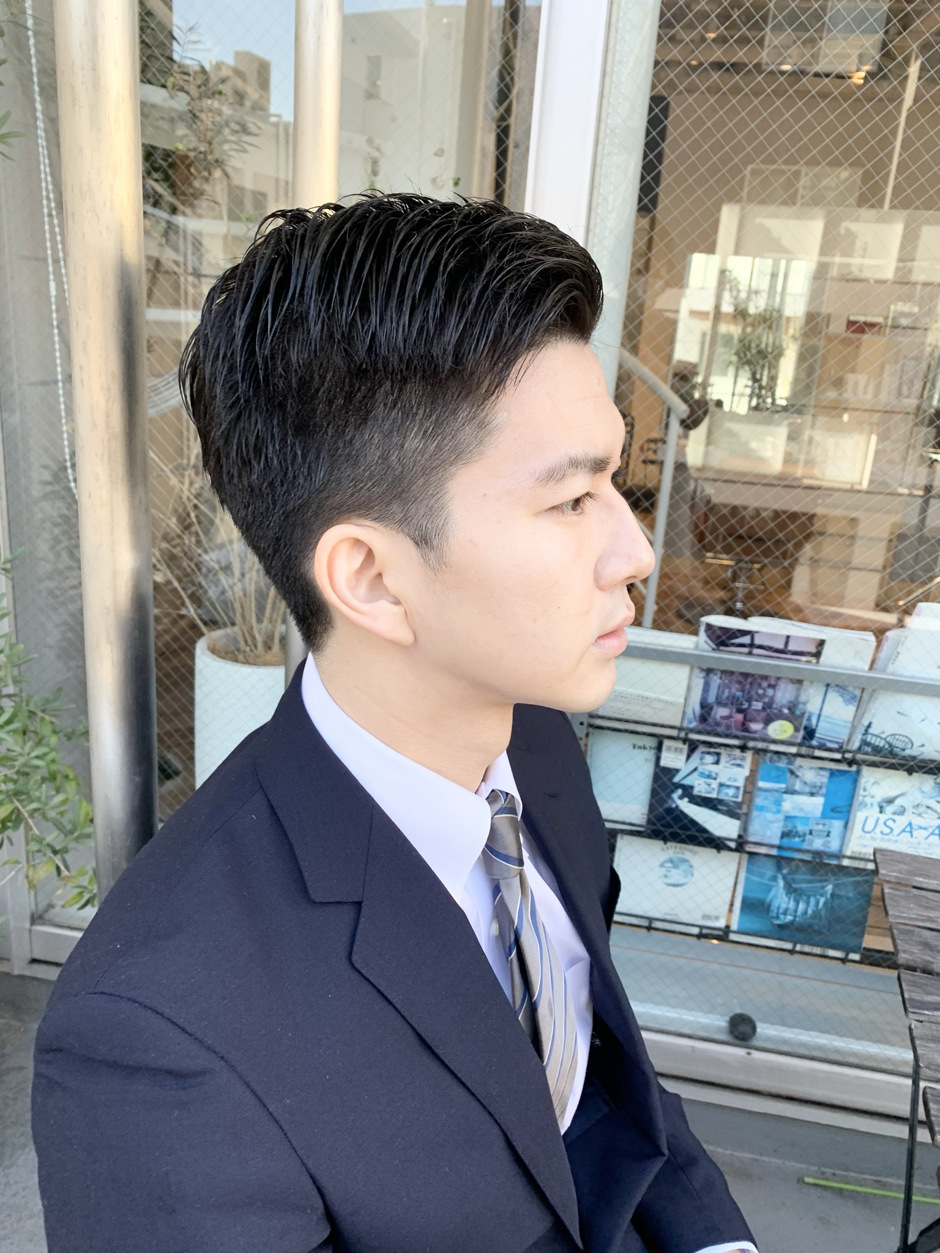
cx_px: 470
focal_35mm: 26
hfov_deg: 53.1
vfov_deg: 67.3
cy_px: 626
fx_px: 941
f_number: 1.8
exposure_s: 1/121
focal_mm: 4.25
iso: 25
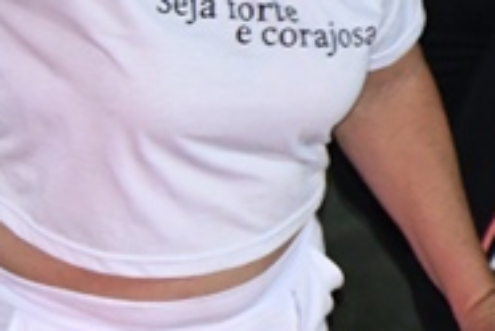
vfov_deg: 2.1
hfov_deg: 3.1
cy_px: 602
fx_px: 9040
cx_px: -776
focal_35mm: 657
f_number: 5.6
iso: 4000
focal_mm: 80
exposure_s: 1/100
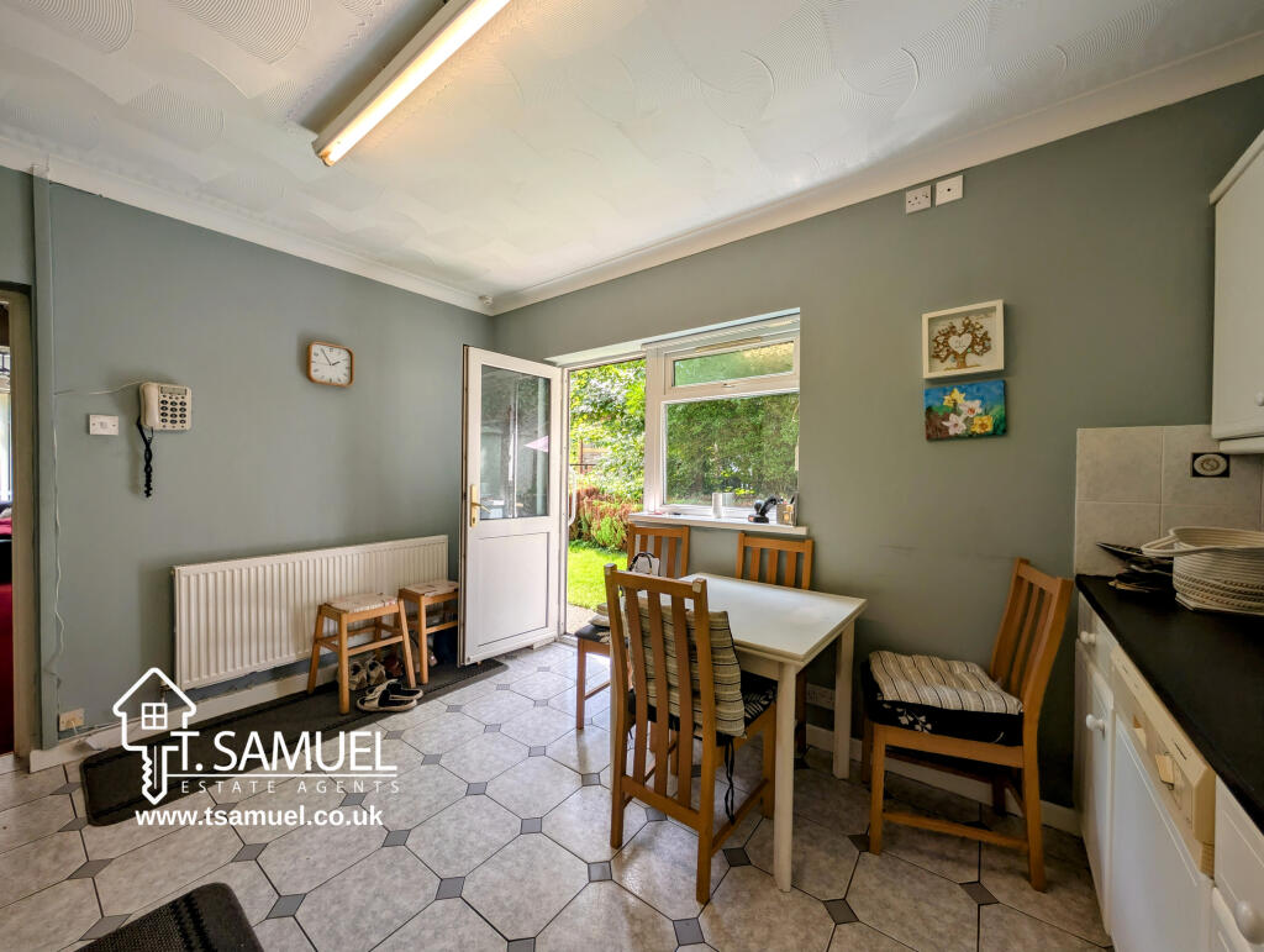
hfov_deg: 110.5
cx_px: 632
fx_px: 439
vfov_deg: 94.6
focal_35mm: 12
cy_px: 476
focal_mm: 2.02
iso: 55
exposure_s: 1/488
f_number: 1.7
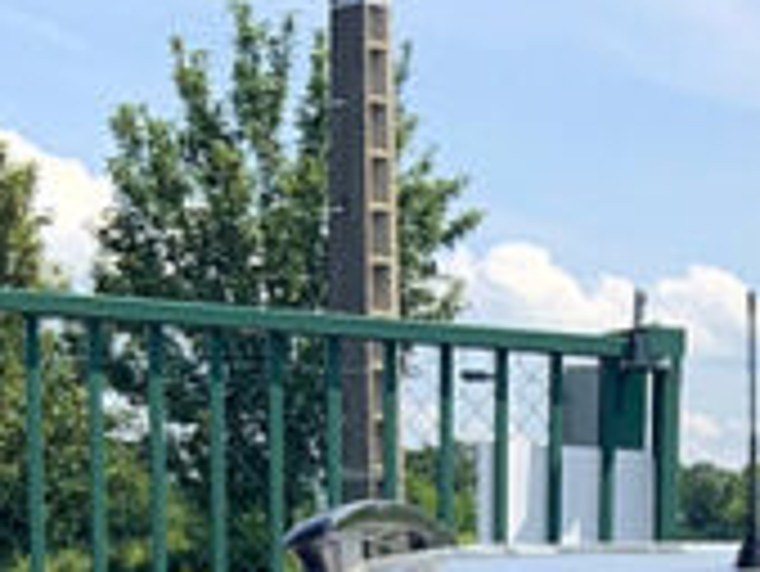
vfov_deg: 9.7
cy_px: 1329
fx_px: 3010
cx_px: 850
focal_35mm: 137
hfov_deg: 14.1
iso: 16
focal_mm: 3
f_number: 1.8
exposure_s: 1/1534
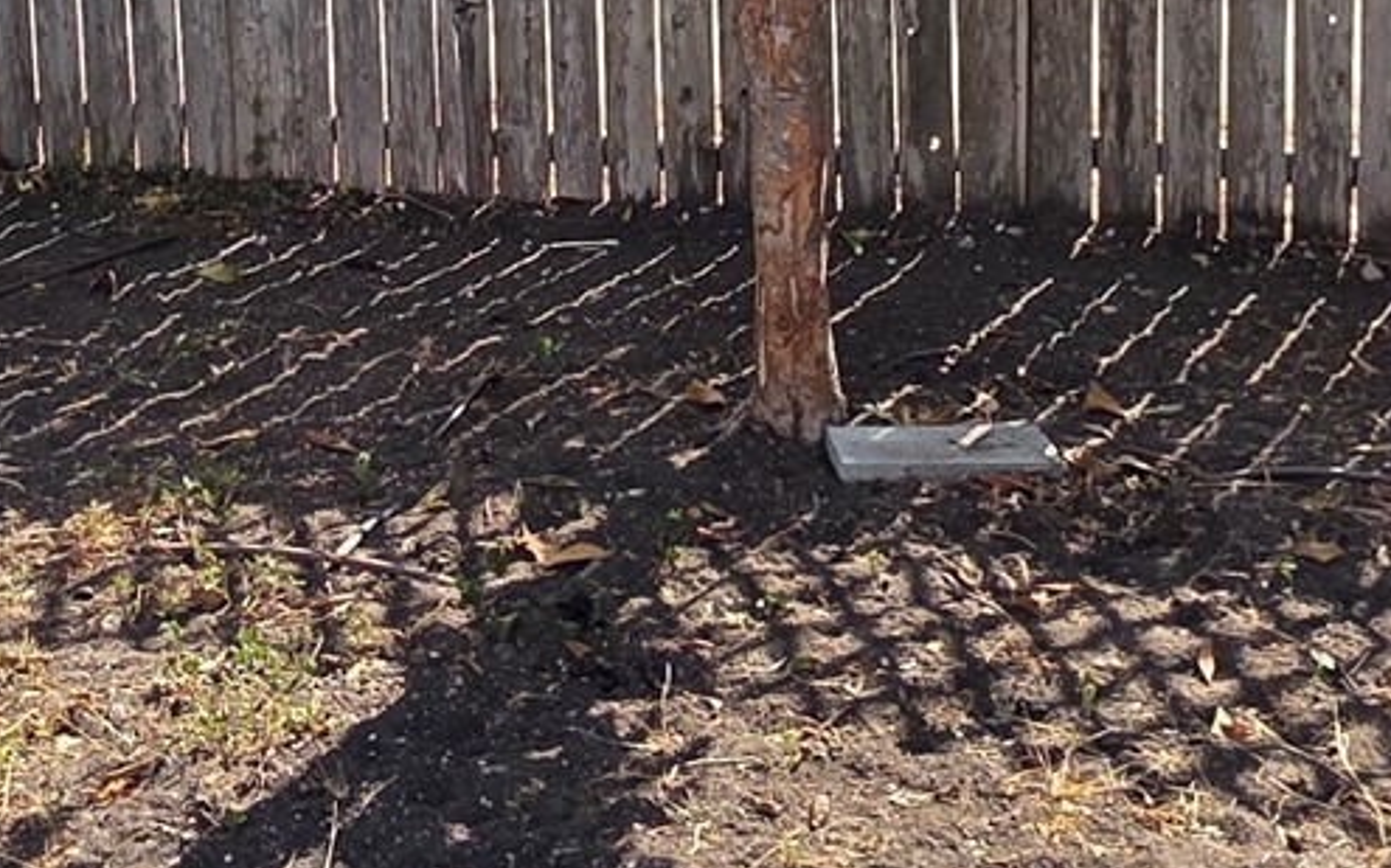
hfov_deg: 35.5
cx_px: 540
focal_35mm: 57
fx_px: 2160
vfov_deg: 21.4
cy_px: -121
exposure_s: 1/986
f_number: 1.9
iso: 40
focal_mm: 2.2
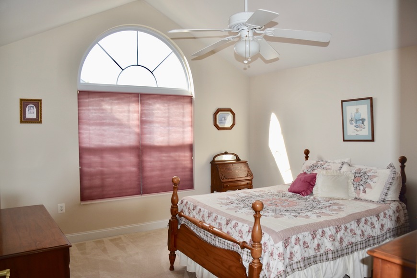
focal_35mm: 27
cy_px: 139
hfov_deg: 67.4
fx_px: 313
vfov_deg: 47.9
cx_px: 208
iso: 100
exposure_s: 1/200
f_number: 4
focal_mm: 18
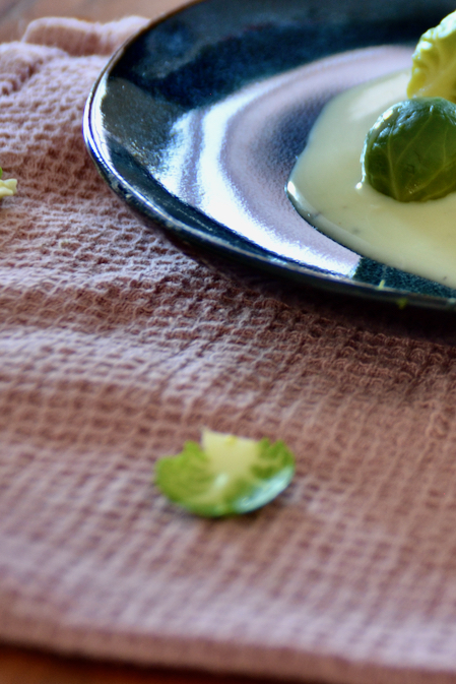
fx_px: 2810
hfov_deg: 9.1
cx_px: 610
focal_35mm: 148
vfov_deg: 13.9
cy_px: 273
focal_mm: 52
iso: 400
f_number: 5
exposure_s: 1/15
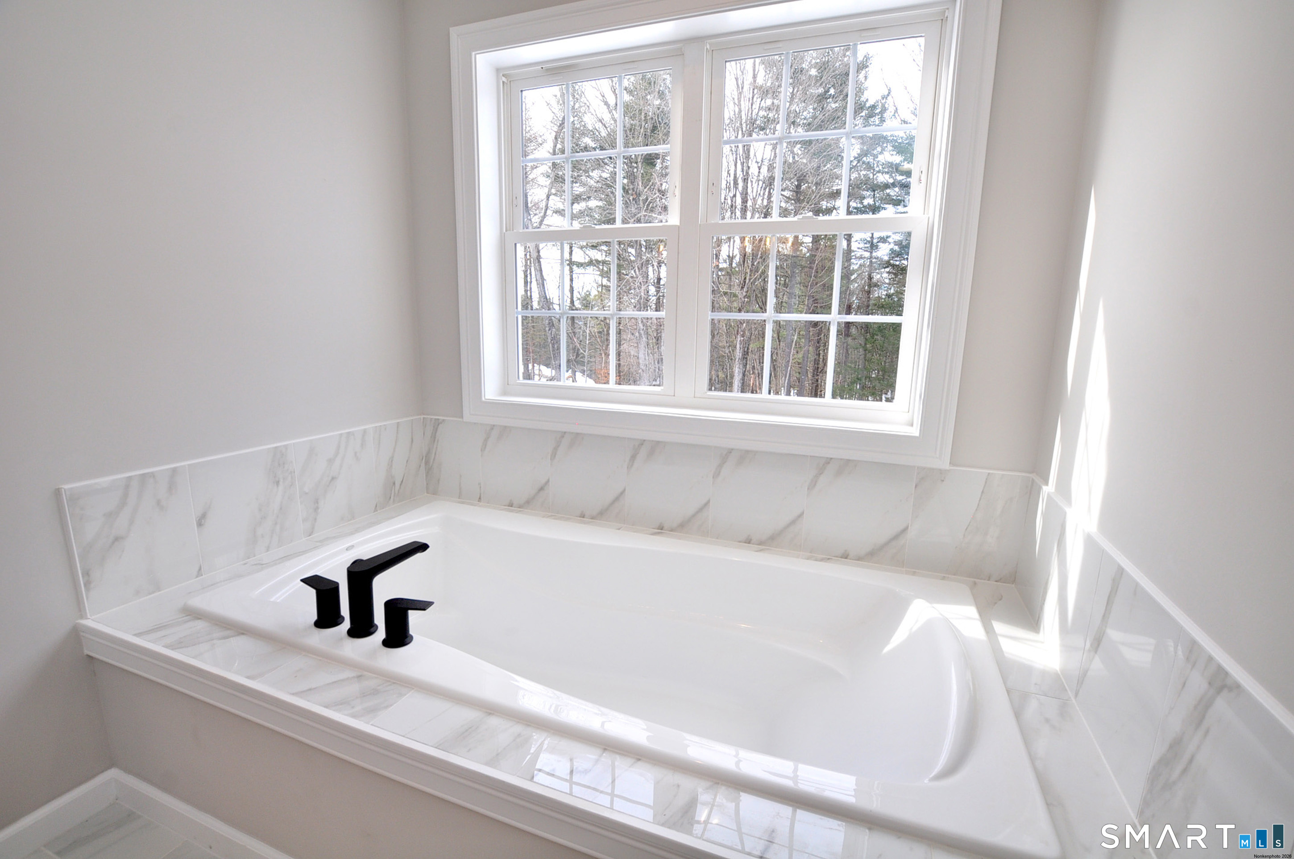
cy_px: 430
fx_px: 538
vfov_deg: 77.2
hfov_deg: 100.5
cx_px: 647
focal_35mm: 15
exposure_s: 1/100
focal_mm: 10
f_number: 7.1
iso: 250
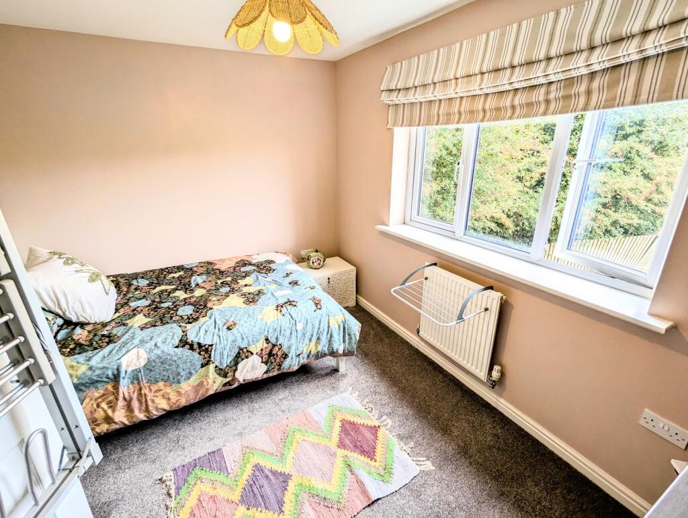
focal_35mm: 16
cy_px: 259
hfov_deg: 94.4
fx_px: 318
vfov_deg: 78.2
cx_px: 344
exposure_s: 1/90.1
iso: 65
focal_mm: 2.35
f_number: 2.2
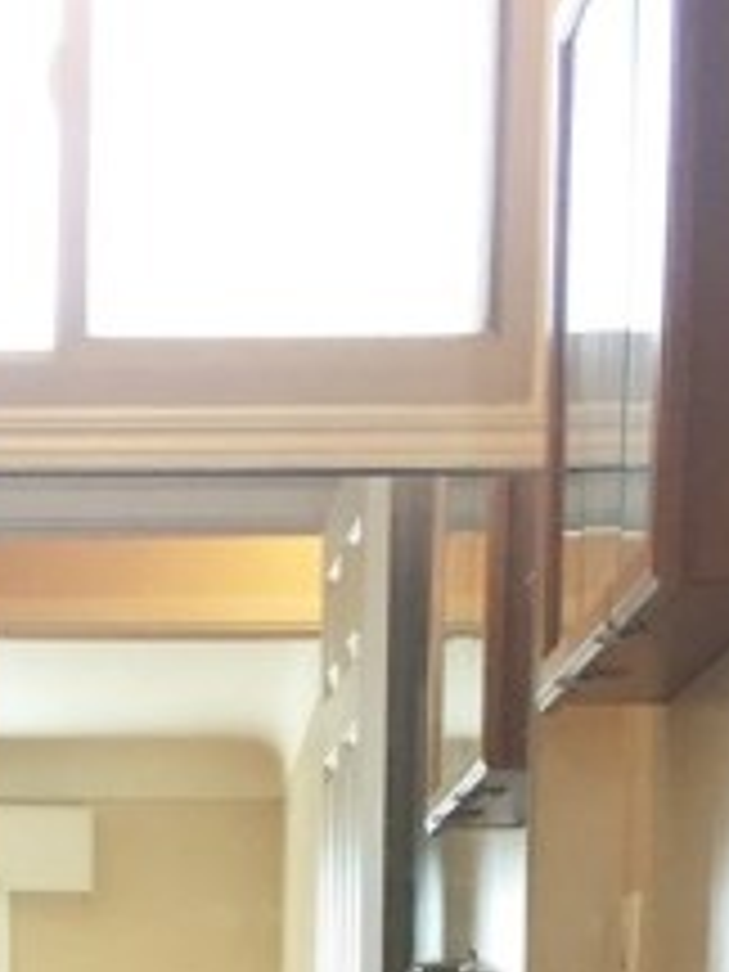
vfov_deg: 17.5
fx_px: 2892
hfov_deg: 14.1
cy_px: 1359
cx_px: -63
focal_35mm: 103
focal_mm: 4.15
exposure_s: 1/30
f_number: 2.2
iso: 40
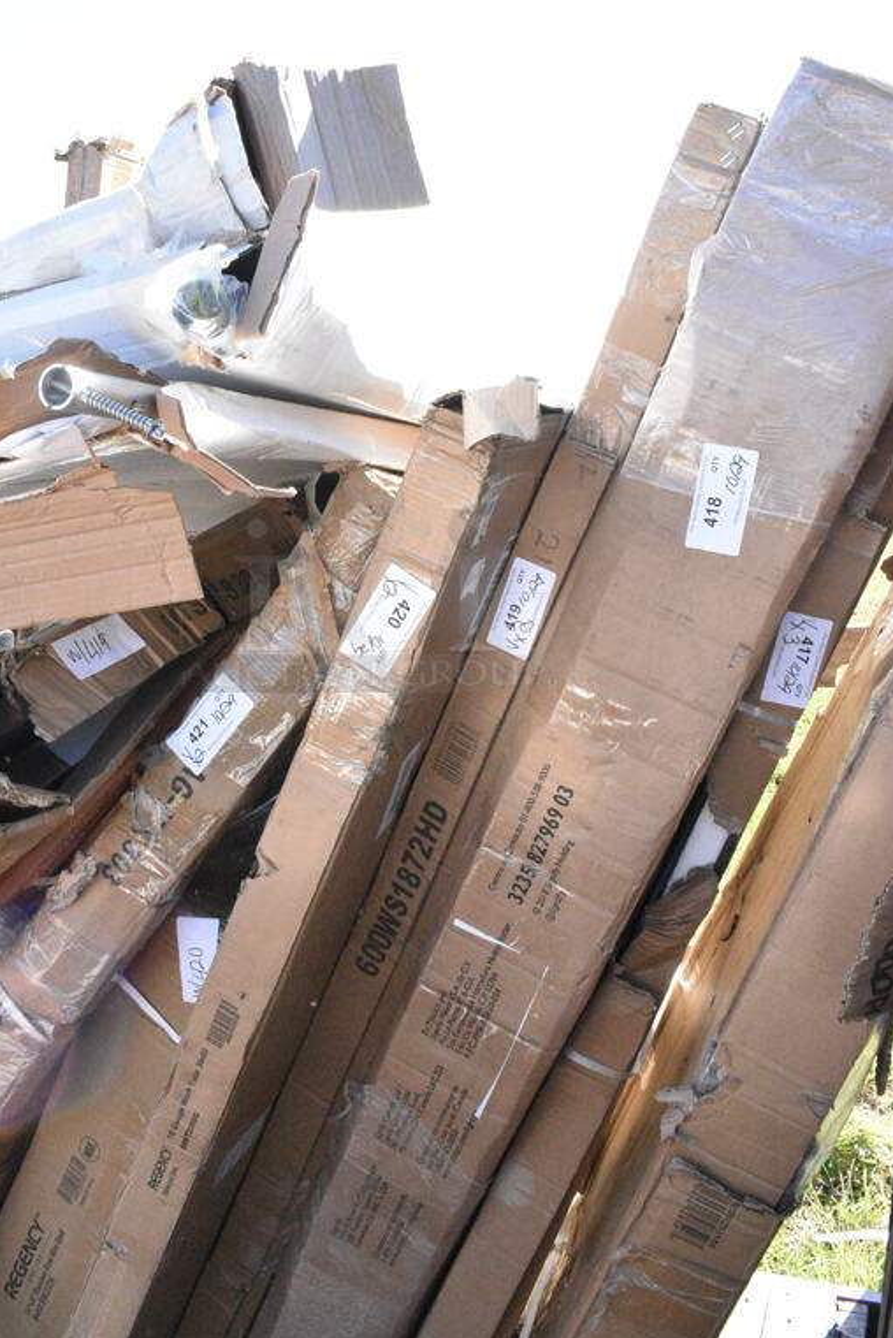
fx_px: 1338
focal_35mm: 36
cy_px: 600
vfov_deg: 53.0
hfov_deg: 36.8
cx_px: 366
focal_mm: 20
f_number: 14
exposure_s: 1/800
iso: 6400
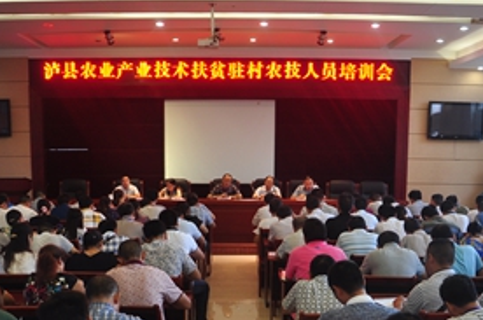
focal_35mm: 49
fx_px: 656
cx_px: 233
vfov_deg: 26.6
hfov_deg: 40.4
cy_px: 278
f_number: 3.5
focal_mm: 18
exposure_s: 1/40
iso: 200
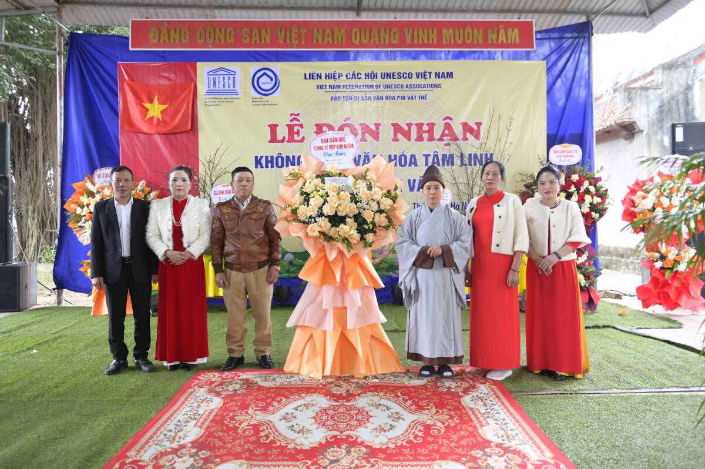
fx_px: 548
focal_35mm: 28
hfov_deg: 65.5
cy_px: 234
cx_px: 352
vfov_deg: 46.3
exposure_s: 1/160
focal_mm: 28
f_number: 4
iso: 2000
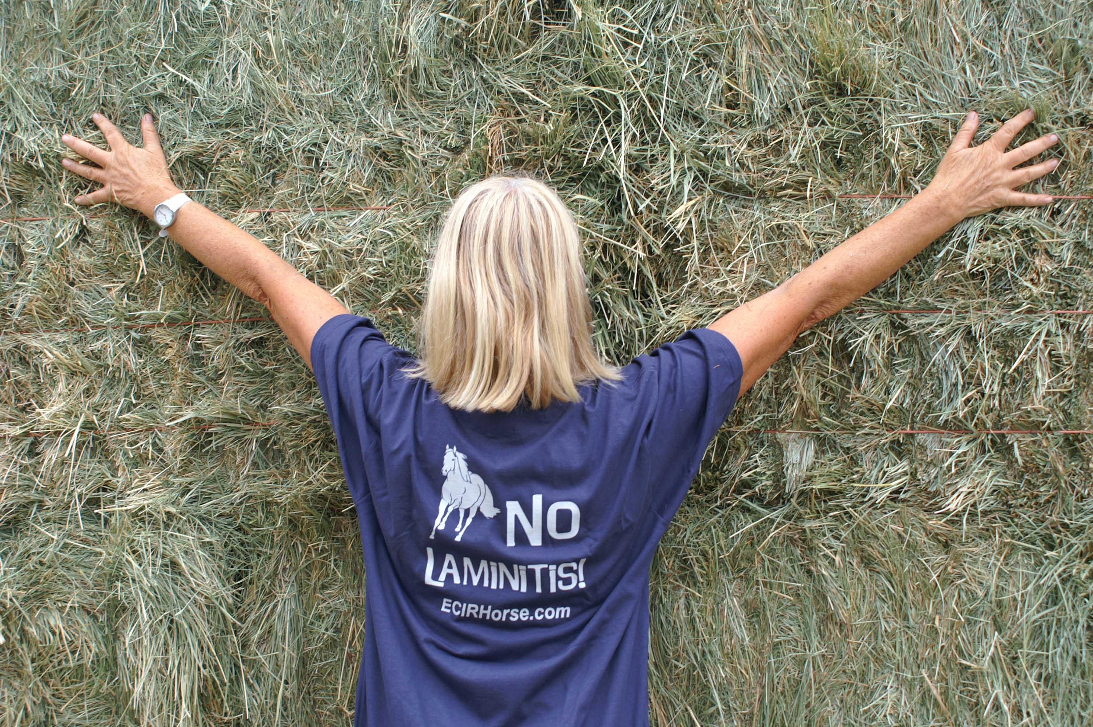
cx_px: 546
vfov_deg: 25.7
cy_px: 364
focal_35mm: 52
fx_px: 1593
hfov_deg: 37.9
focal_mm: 35
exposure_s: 1/80
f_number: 5.6
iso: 100
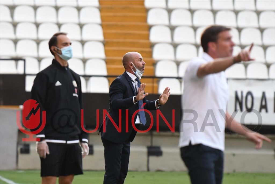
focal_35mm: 300
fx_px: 2293
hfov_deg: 6.9
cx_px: 138
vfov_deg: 4.6
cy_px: 92
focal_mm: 200
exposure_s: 1/2000
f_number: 3.2
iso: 1000
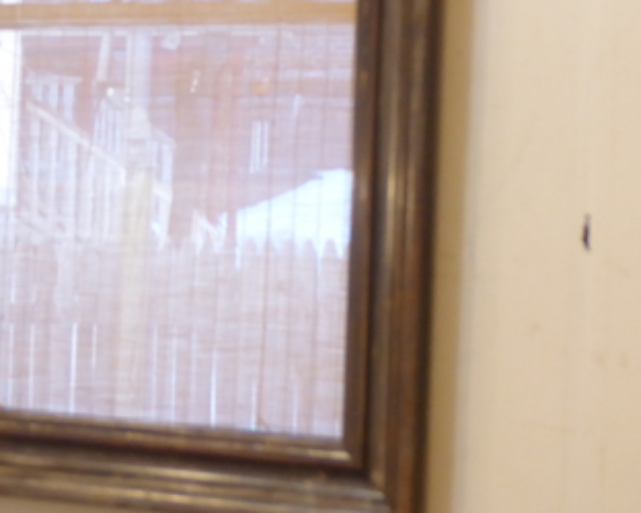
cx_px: 183
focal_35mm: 184
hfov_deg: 10.5
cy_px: 140
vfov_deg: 8.4
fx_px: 3493
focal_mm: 16.1
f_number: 4.9
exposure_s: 1/20
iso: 400
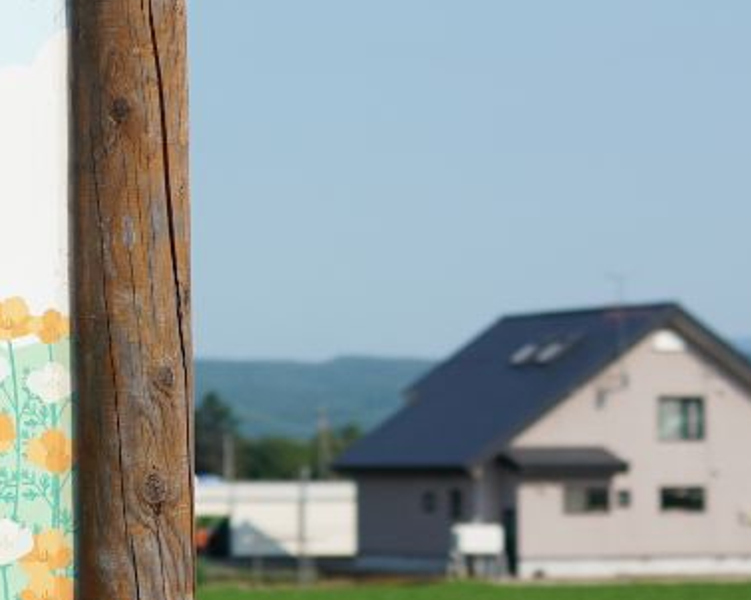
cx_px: -683
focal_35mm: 178
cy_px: 270
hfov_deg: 10.1
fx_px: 3954
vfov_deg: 8.7
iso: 100
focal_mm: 35
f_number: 2.8
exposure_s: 1/2000
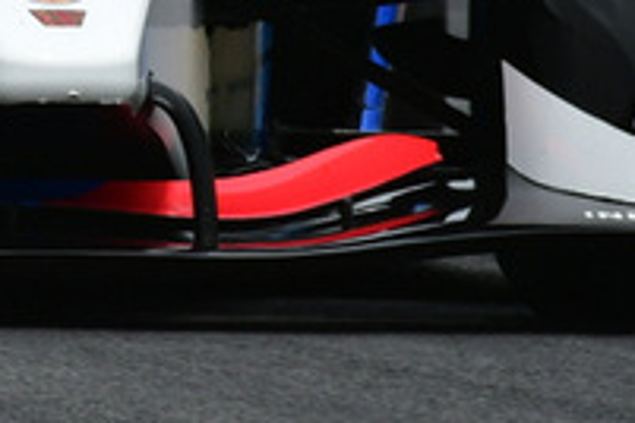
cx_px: -341
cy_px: -366
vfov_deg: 0.5
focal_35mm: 2986
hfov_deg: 0.7
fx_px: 52666
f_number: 11
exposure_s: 1/640
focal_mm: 500
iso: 400
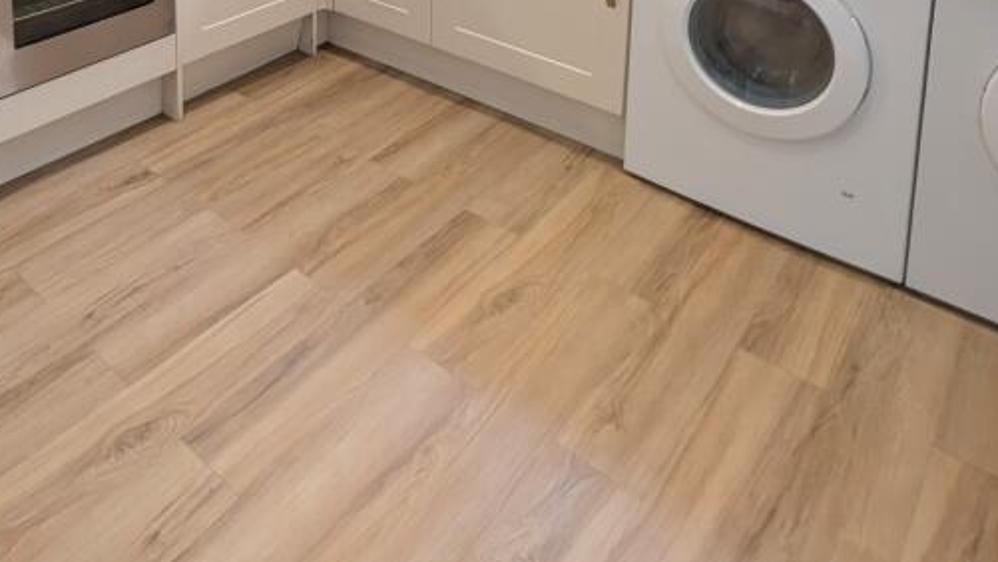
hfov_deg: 62.0
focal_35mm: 29
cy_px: -202
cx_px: 241
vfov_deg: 30.1
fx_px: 768
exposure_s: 1/145
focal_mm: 1.95
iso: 48
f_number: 2.2
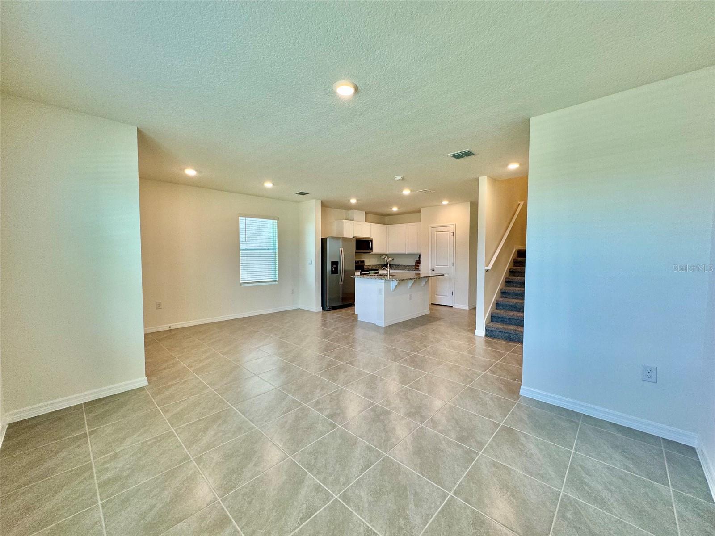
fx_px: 289
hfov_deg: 102.1
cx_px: 358
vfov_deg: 85.7
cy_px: 268
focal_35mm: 14
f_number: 2.2
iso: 125
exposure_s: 1/120
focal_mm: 2.22
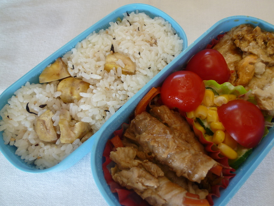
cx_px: 137
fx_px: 190
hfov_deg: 71.6
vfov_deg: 56.8
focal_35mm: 24
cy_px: 103
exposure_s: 1/80
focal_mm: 4.3
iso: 80
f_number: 2.2
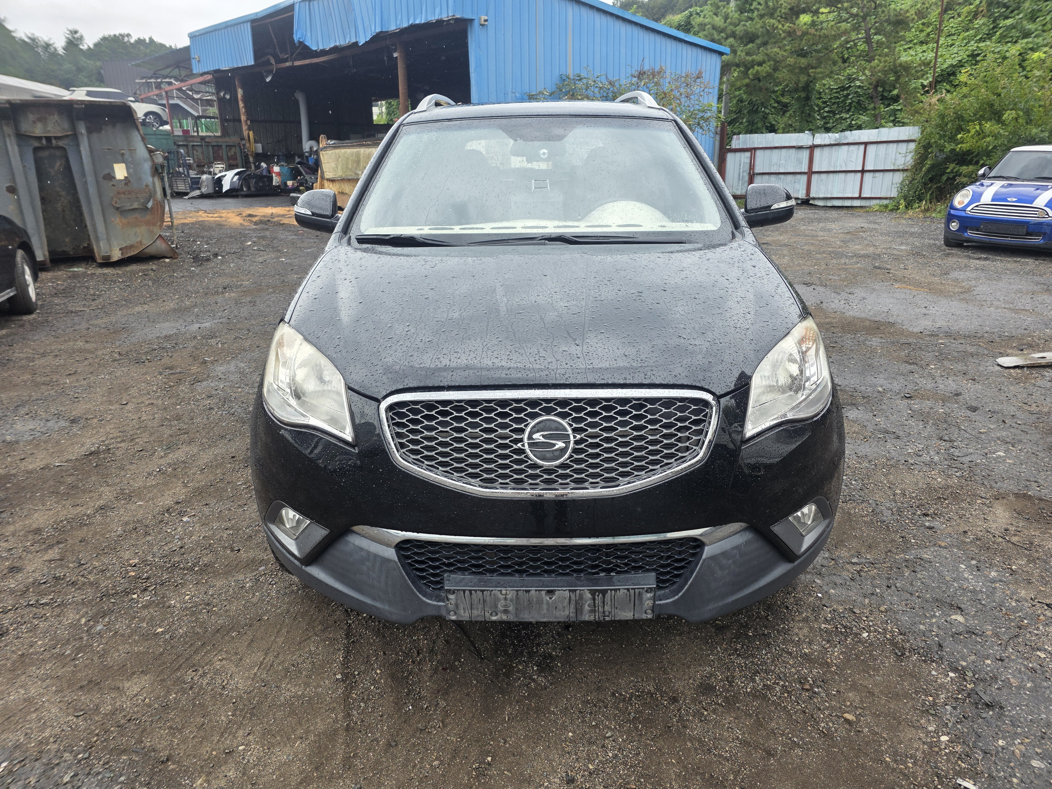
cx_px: 526
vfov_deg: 58.9
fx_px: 699
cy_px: 394
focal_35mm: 23
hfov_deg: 73.9
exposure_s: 1/359
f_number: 1.7
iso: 50
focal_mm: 6.3
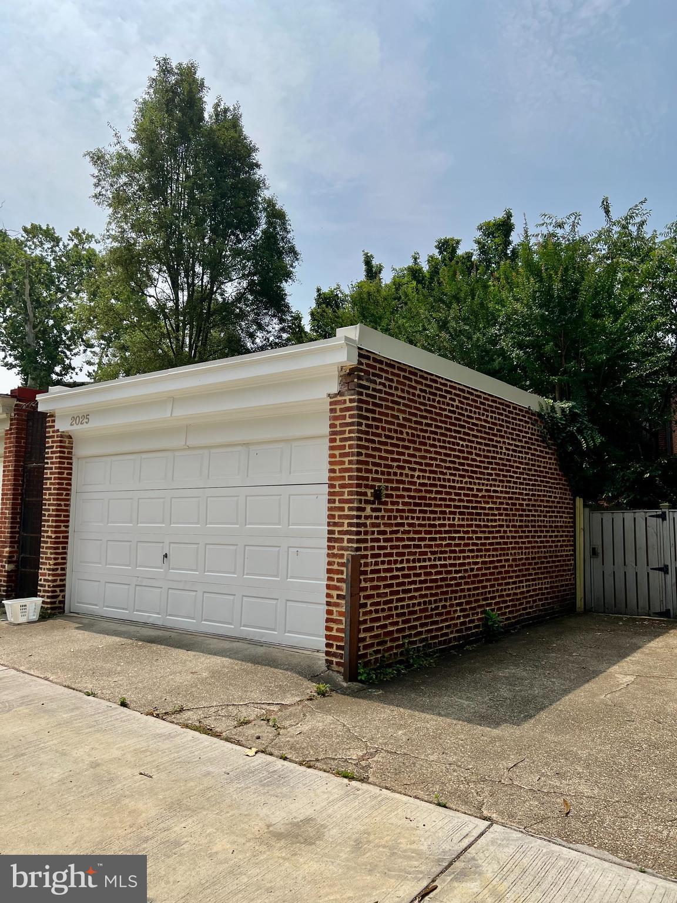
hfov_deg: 53.1
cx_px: 338
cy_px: 452
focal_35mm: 26
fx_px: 678
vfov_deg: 67.3
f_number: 1.5
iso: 50
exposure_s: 1/7463
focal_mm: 5.7
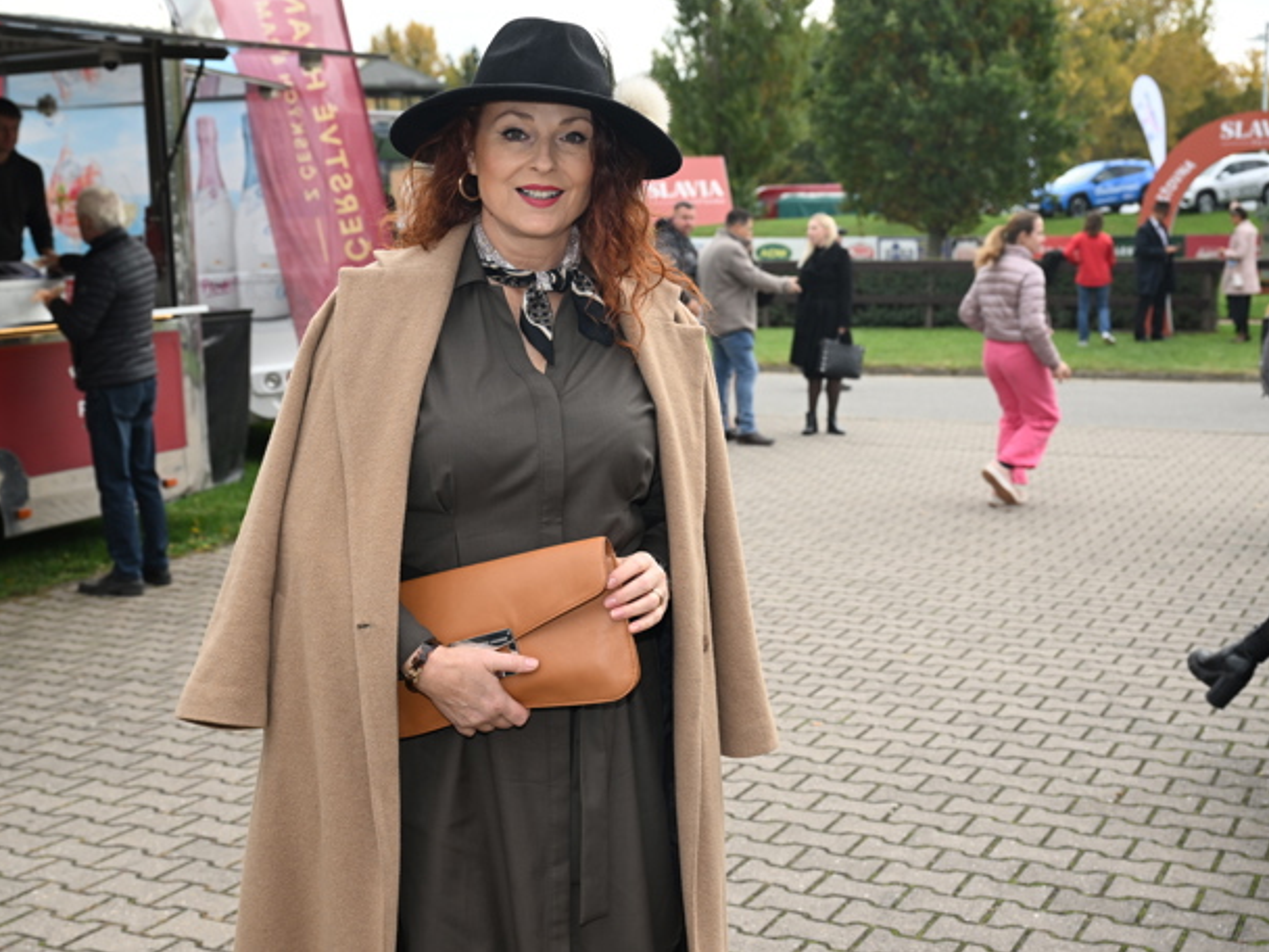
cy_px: 474
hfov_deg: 39.6
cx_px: 605
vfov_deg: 30.3
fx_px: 1760
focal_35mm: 48
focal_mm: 44
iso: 200
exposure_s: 1/250
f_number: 5.6
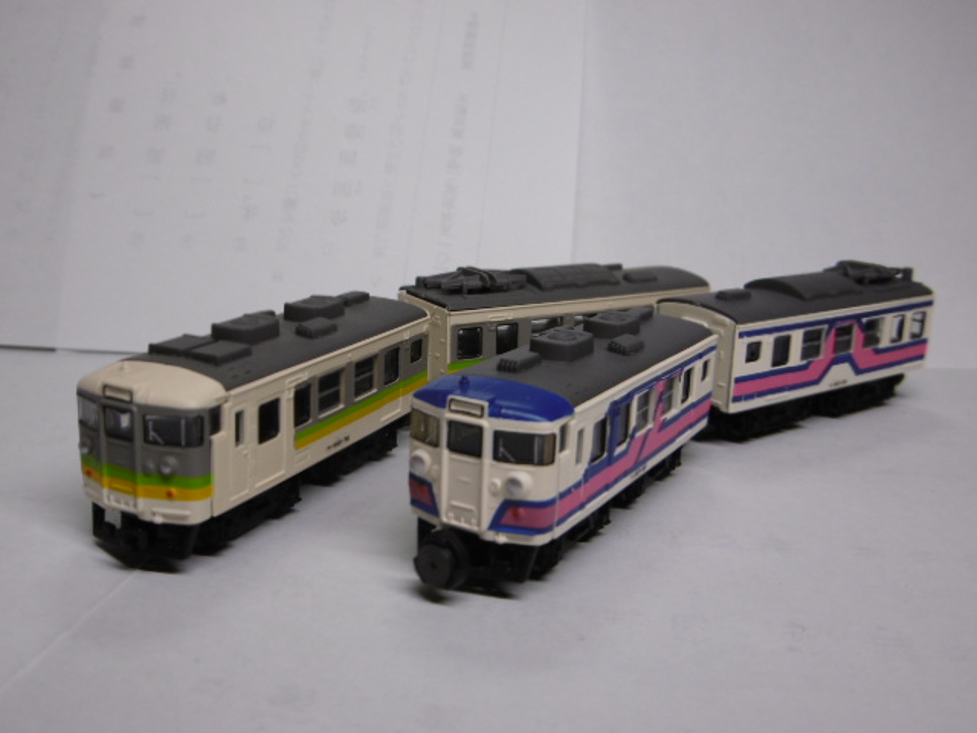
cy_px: 366
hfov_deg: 49.0
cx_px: 488
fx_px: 1073
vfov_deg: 37.7
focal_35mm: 38
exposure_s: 1/100
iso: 100
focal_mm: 6.8
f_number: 3.7
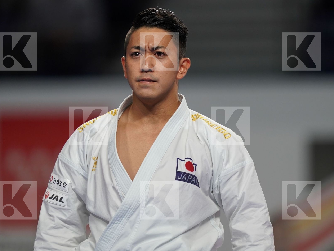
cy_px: 126
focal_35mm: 651
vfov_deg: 2.3
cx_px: 160
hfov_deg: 3.0
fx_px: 6281
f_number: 2.8
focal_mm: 400
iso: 640
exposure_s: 1/400
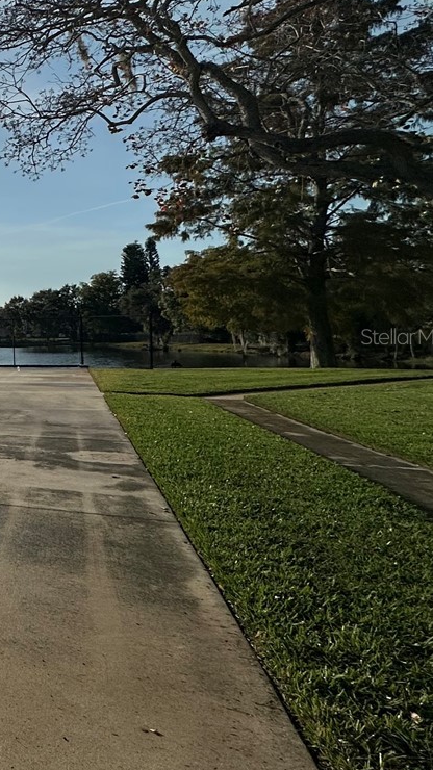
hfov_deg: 21.1
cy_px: 336
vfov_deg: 59.3
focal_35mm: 33
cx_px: -374
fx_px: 674
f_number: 2.2
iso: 40
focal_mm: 2.22
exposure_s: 1/7813
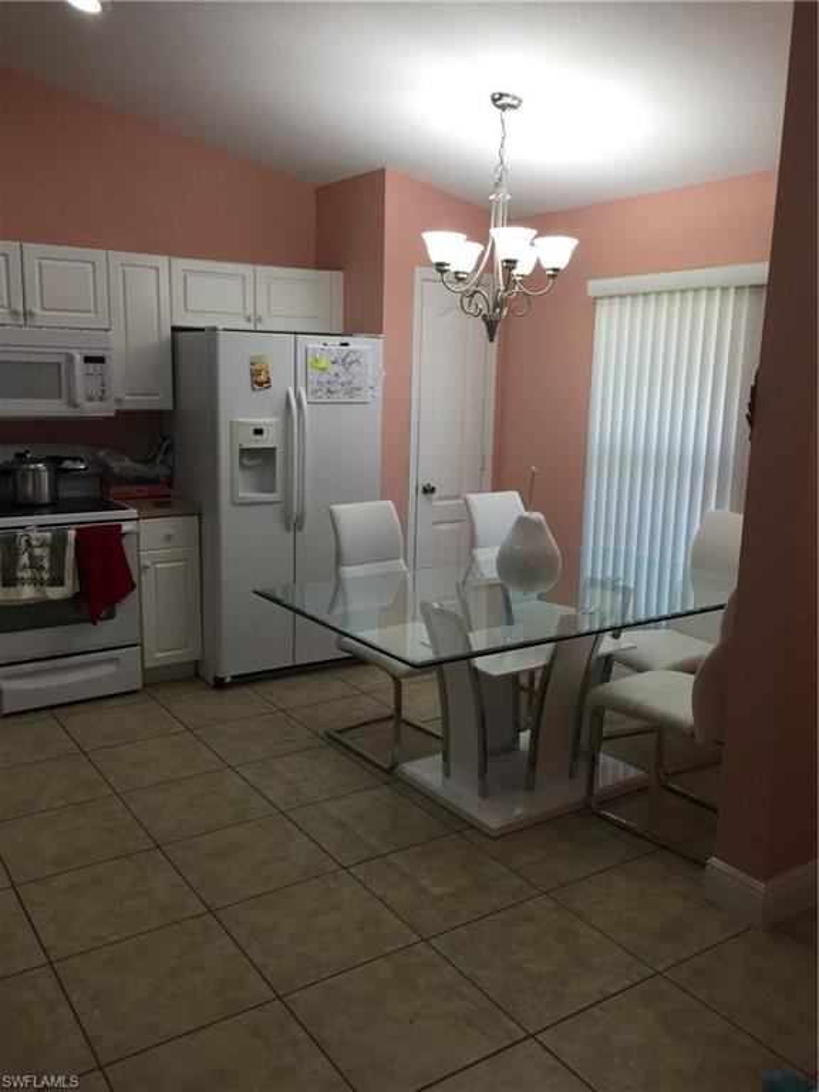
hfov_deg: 48.2
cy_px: 546
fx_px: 915
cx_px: 410
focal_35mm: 29
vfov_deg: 61.7
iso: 32
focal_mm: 4.15
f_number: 2.2
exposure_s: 1/30
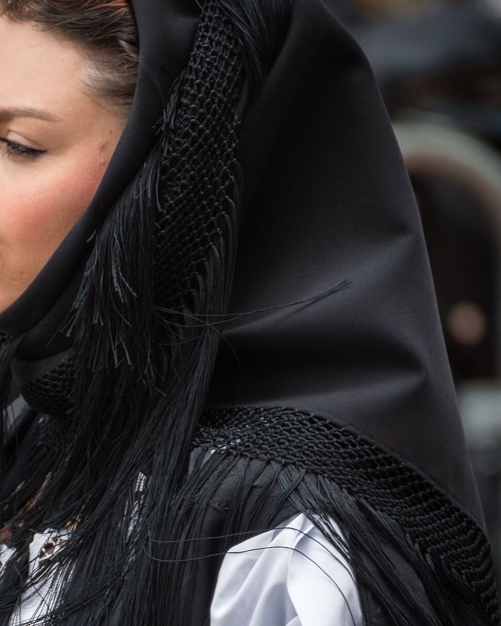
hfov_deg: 1.8
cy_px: 444
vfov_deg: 2.3
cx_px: 127
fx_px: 15532
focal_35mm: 838
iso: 500
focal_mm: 300
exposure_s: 1/500
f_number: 5.6
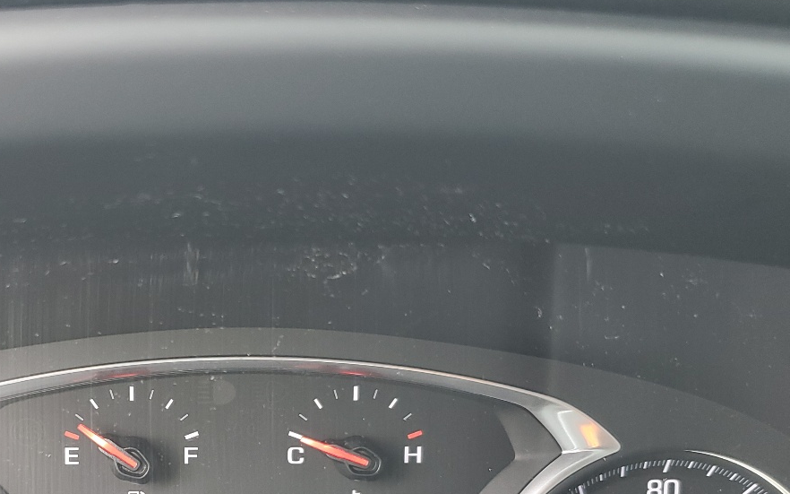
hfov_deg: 39.4
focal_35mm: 50
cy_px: 492
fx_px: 1076
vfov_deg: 24.6
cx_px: 217
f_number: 1.5
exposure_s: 1/50
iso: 59
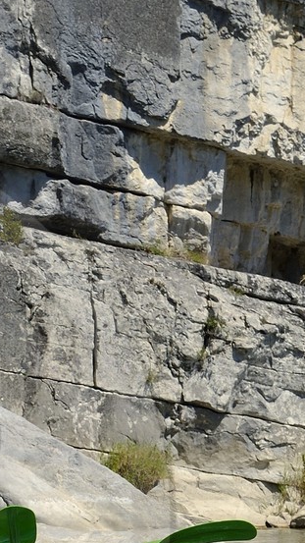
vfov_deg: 10.1
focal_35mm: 212
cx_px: -235
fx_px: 3049
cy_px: 522
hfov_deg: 5.6
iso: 200
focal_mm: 70
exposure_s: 1/640
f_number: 9
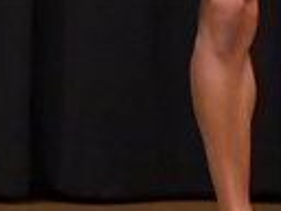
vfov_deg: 1.1
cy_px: -180
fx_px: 11332
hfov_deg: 1.4
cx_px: 227
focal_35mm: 1396
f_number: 5.6
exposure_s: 1/400
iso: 6400
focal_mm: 160
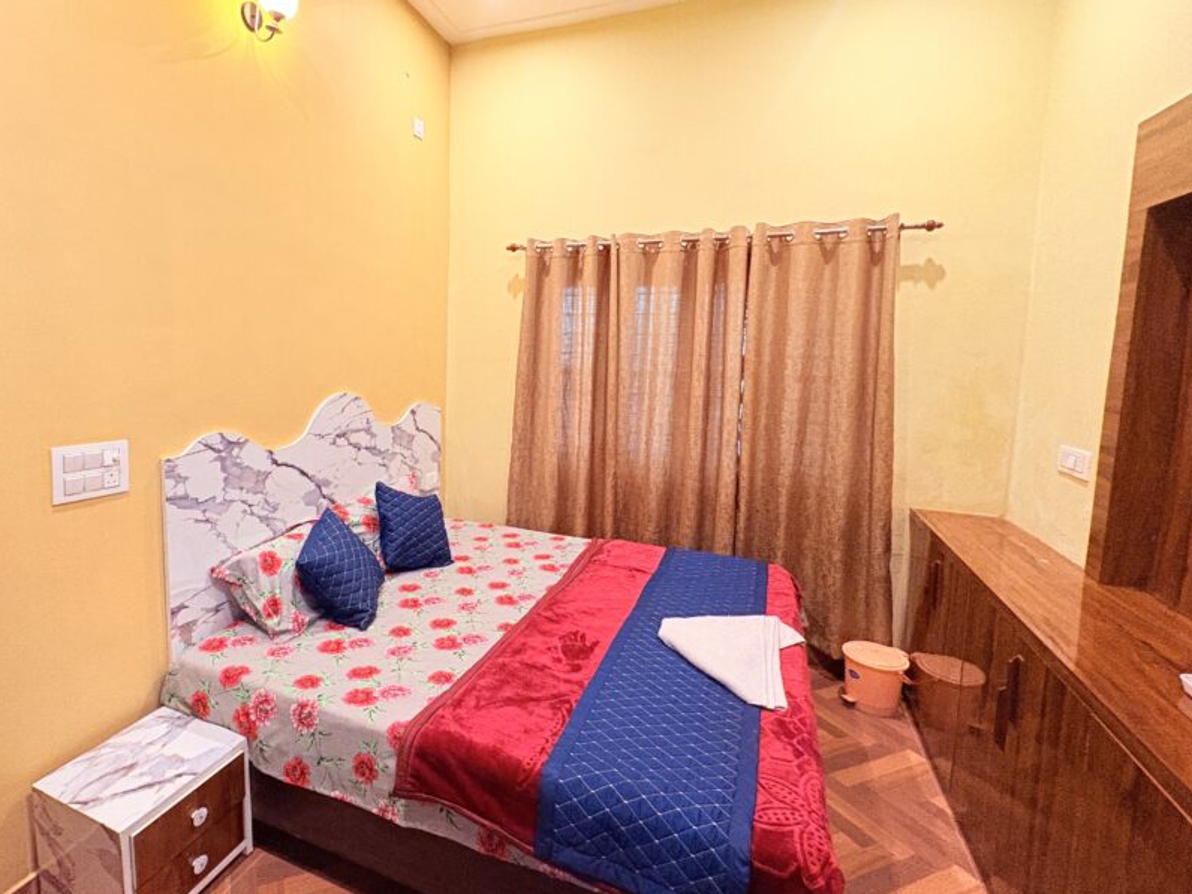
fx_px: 620
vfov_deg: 71.5
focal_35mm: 18
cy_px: 409
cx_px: 470
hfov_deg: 86.5
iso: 500
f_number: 2.2
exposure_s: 1/50
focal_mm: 2.22
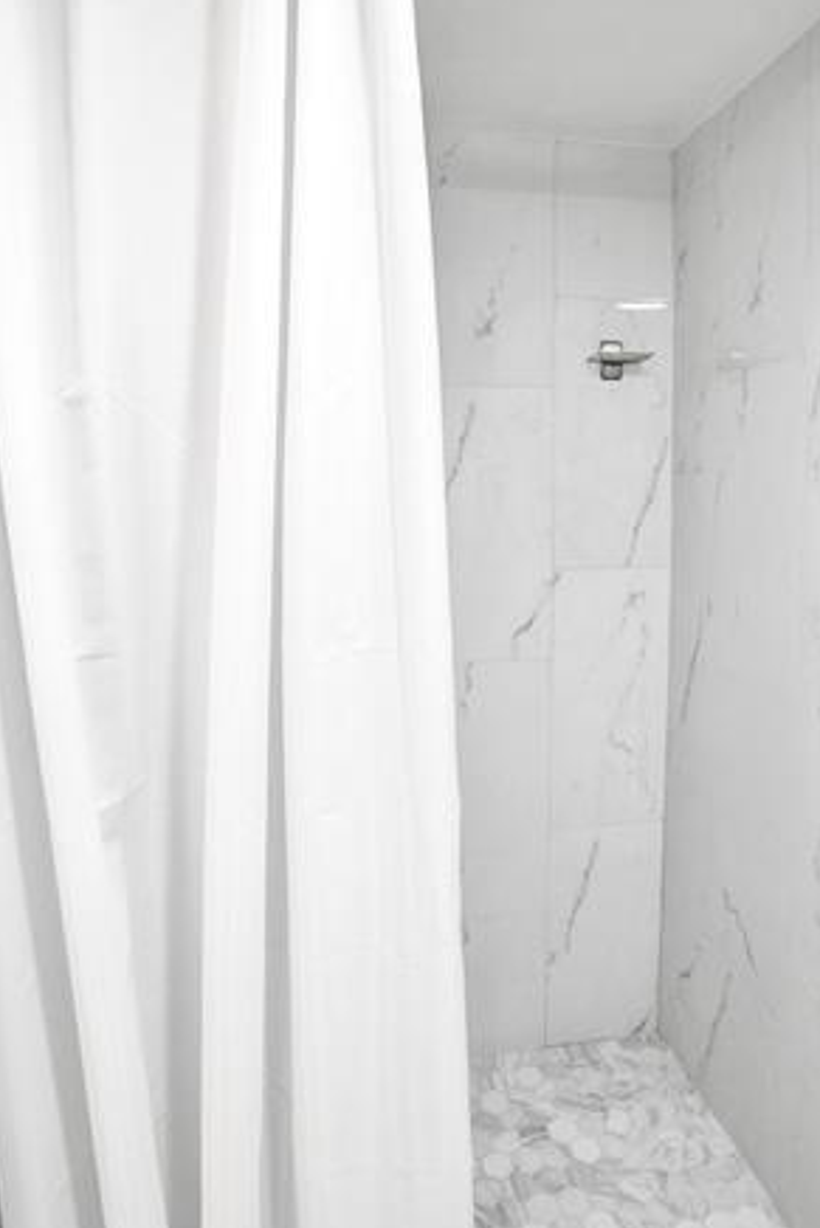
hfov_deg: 57.2
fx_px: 751
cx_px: 442
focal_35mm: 22
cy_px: 515
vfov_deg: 78.0
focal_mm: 16
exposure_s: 1/125
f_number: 5.6
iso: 1600
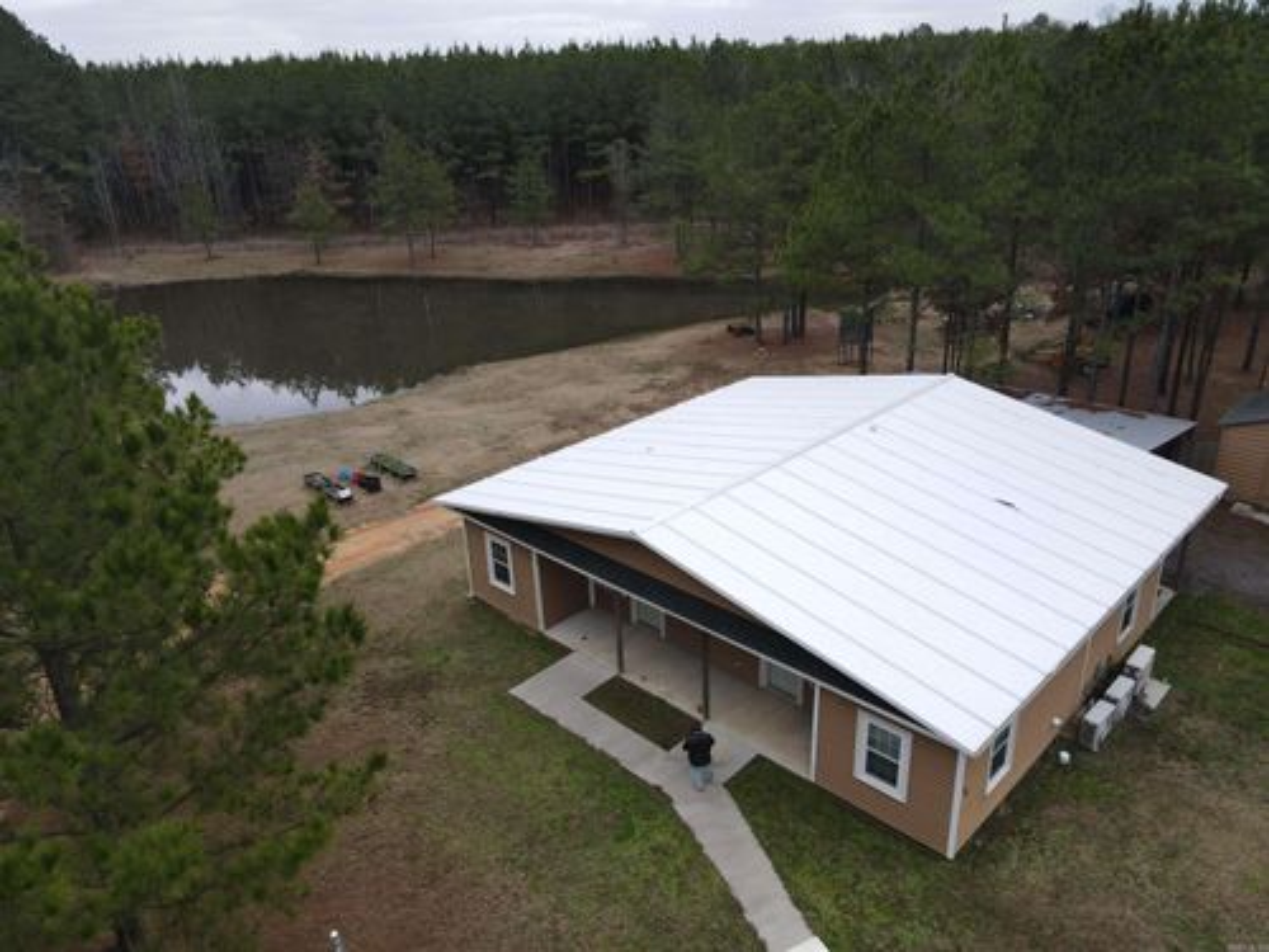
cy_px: 476
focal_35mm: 24
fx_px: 880
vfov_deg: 56.8
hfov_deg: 71.6
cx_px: 634
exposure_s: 1/400
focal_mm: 4.5
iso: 100
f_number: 2.8
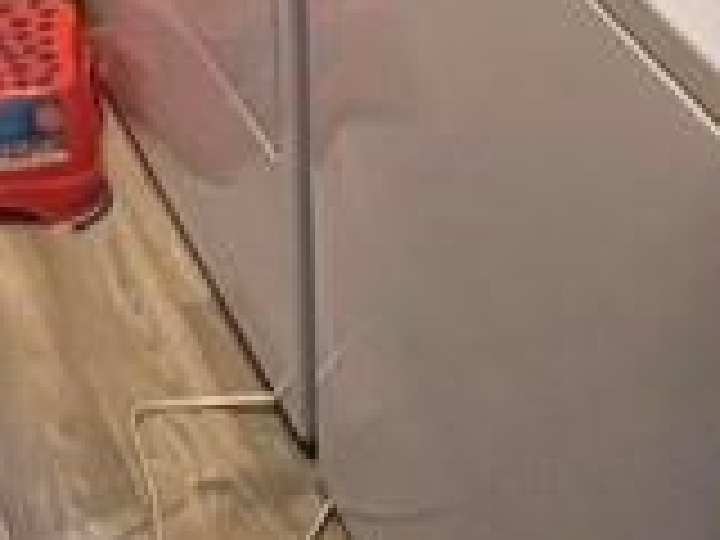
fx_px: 1726
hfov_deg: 23.5
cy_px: -549
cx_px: 418
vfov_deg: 14.6
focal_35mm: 83
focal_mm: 1.57
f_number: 1.8
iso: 800
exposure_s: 1/60
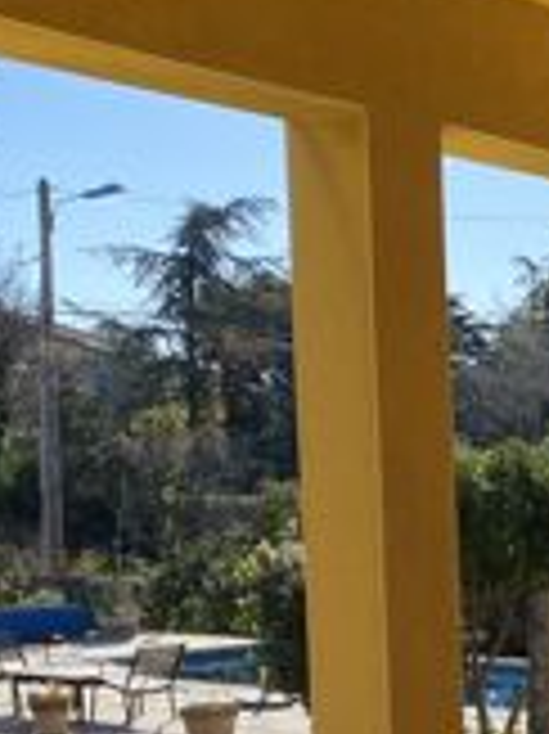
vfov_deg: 22.2
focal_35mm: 85
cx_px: 794
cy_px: 734
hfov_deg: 16.1
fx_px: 1800
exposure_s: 1/1484
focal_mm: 4.25
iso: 32
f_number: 1.8
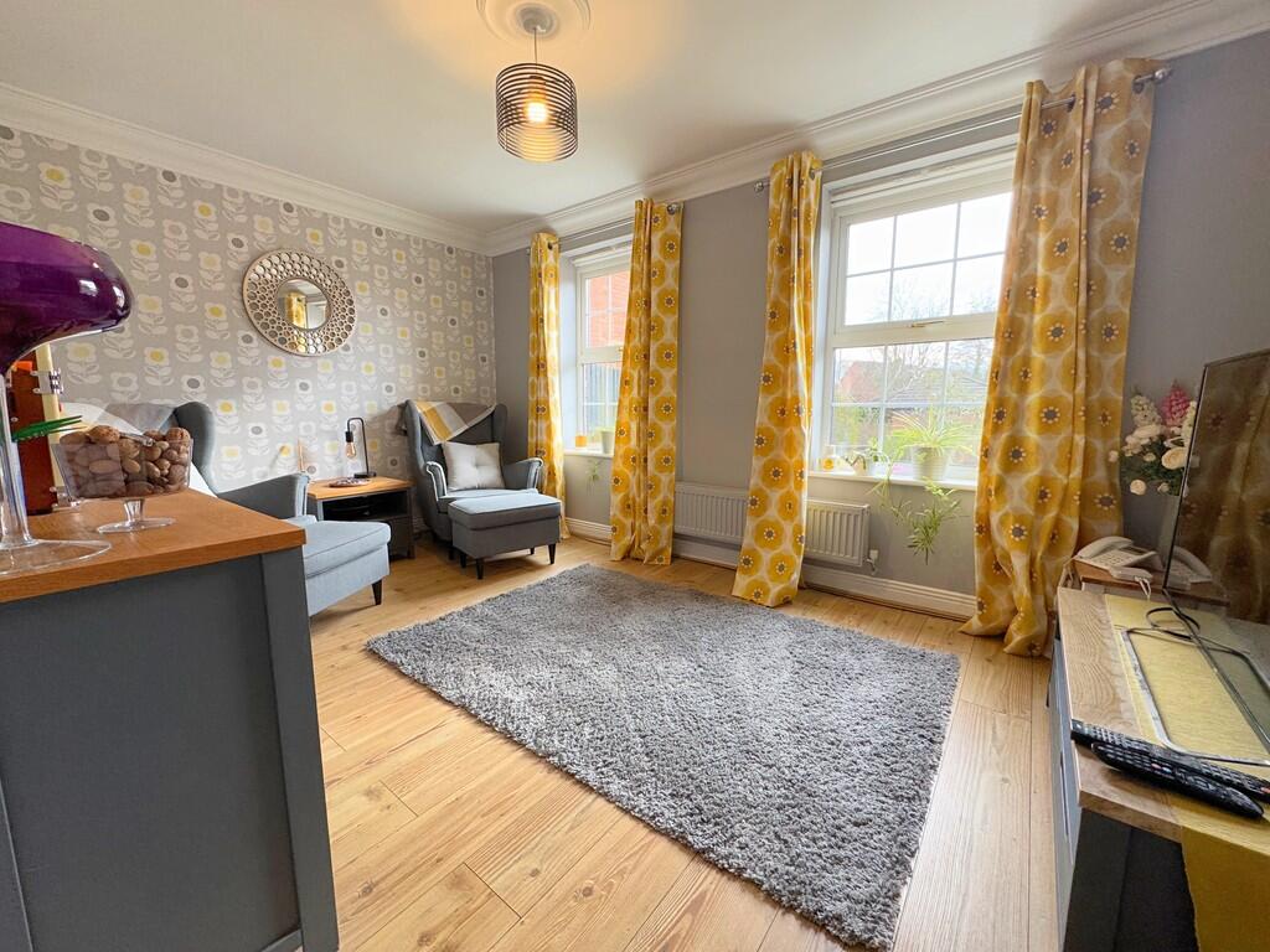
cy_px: 476
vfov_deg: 85.7
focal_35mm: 14
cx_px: 635
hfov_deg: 102.1
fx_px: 514
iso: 160
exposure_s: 1/99
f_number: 2.2
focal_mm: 2.22
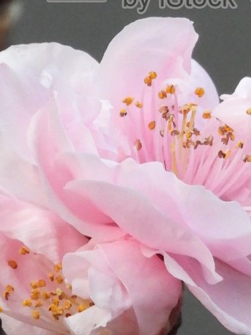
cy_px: -39
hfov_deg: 0.4
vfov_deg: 0.5
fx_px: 40034
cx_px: 178
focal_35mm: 4143
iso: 800
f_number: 5.6
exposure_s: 1/100
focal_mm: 198
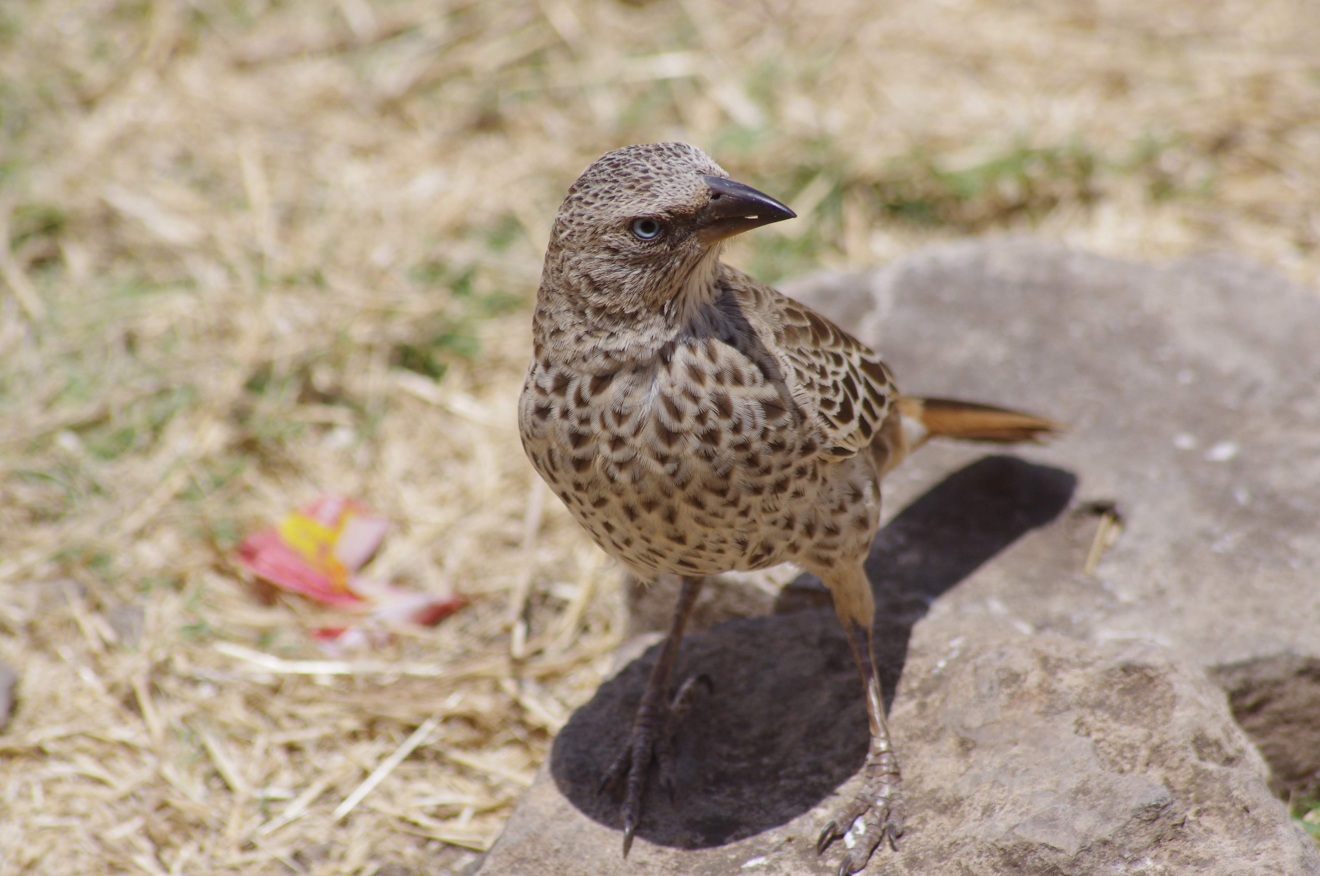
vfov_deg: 3.0
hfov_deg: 4.6
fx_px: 16480
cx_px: 660
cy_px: 438
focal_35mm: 450
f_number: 9
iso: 400
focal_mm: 300
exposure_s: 1/1000
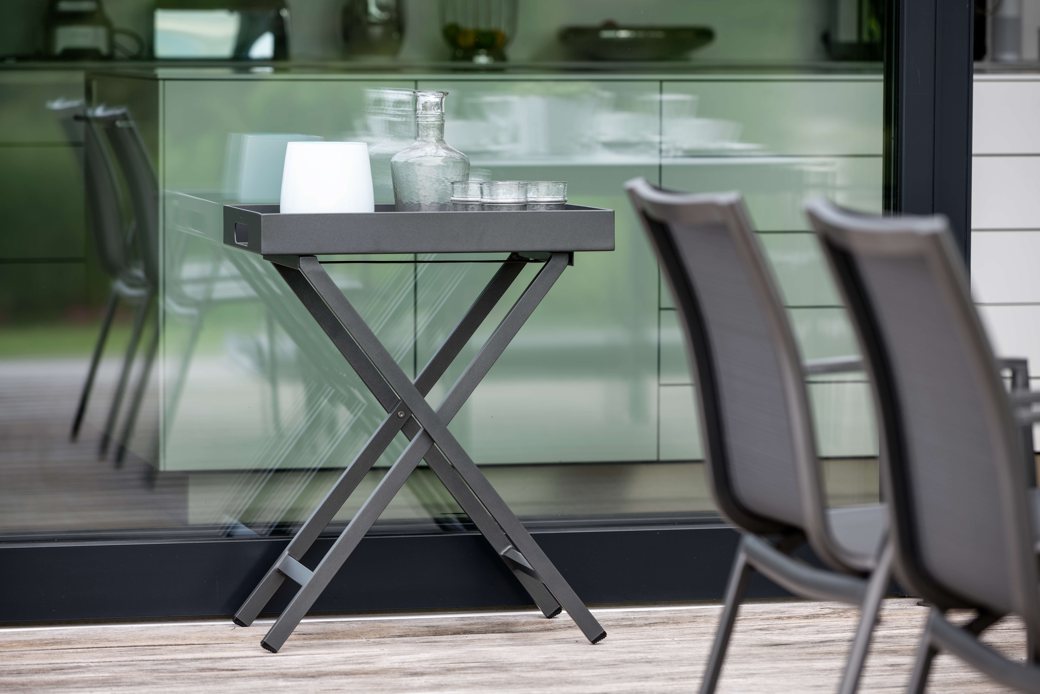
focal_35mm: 140
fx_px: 4044
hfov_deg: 14.7
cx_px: 520
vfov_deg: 9.8
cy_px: 347
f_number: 4.5
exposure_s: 1/125
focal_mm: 140
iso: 100
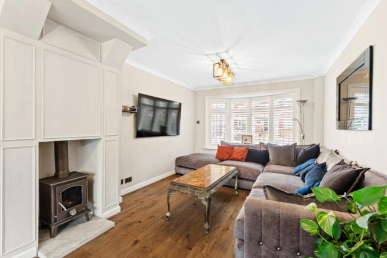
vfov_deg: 73.8
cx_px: 194
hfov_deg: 96.7
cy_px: 129
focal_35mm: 16
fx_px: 172
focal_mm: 16
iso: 320
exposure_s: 1/1.25
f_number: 8
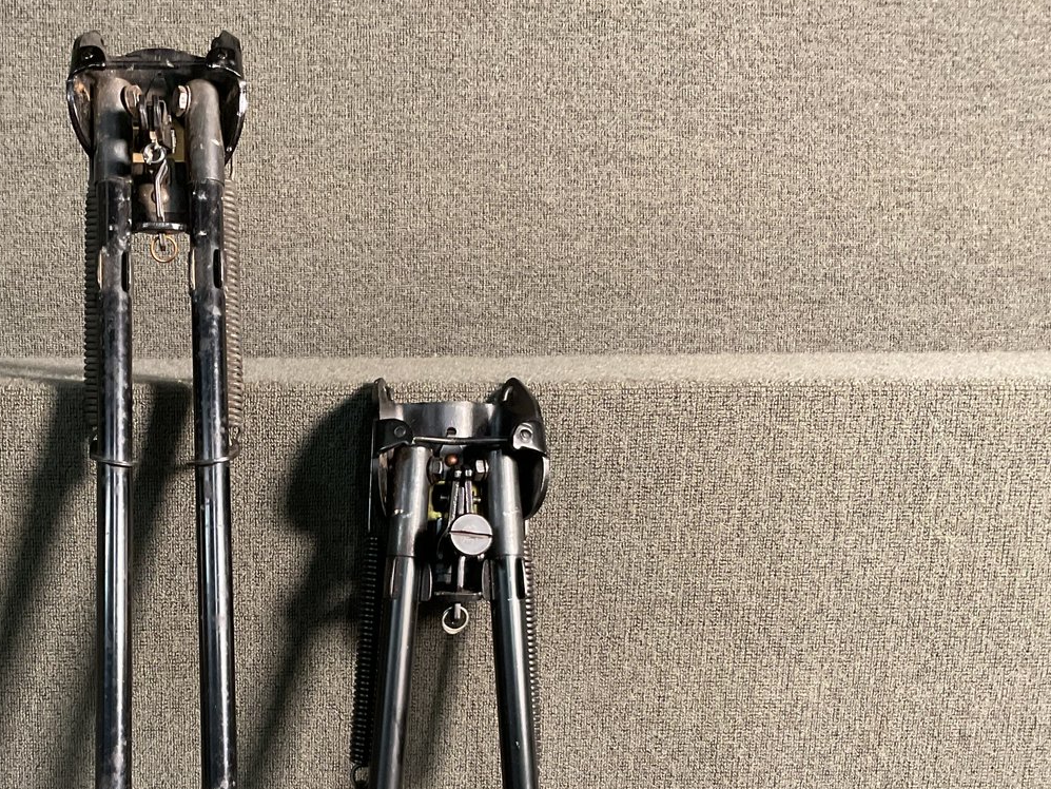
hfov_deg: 42.0
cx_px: 298
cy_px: 560
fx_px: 1336
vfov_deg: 32.4
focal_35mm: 44
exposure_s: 1/60
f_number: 1.8
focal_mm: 3
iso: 200
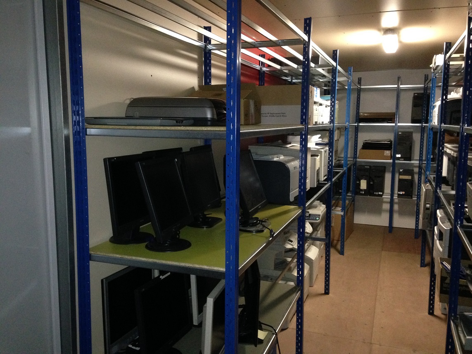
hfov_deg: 55.4
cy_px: 177
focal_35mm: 33
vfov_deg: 42.9
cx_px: 236
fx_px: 450
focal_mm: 4.12
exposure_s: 1/16
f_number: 2.4
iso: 400
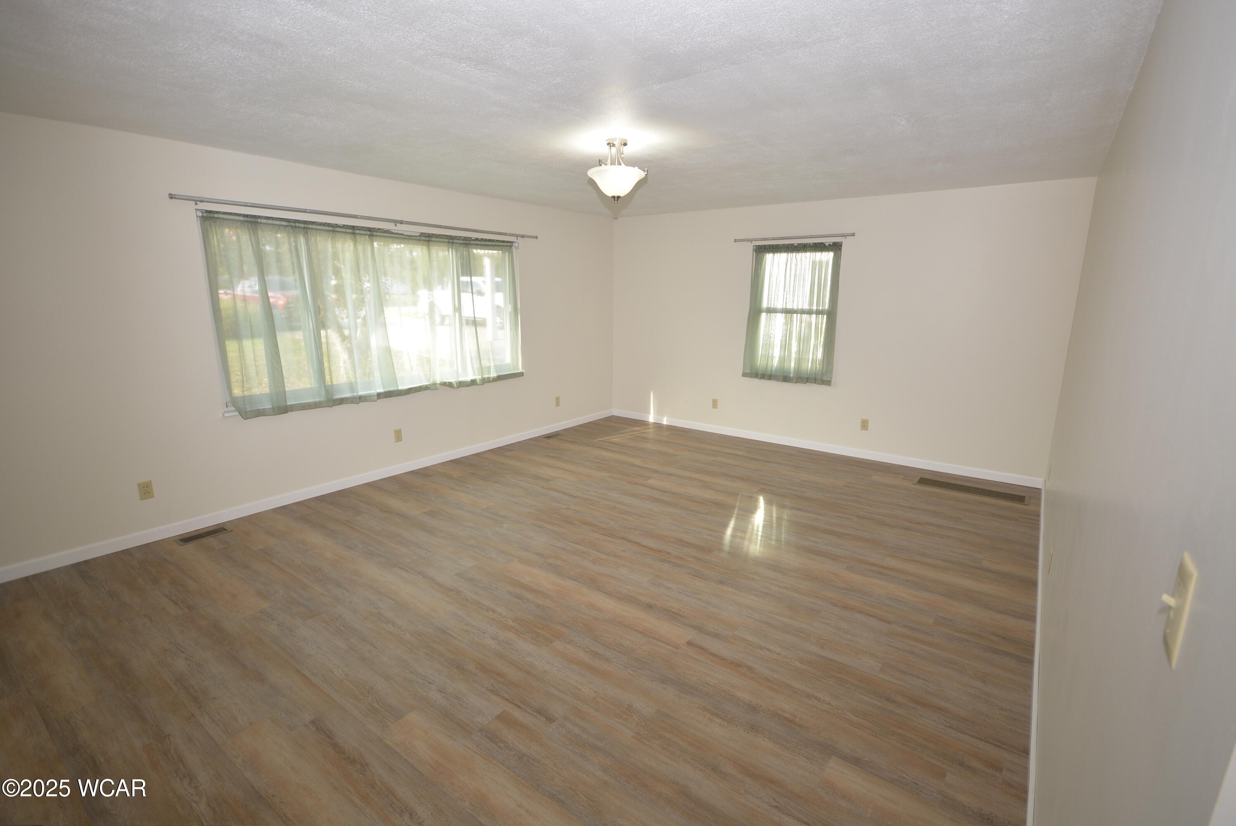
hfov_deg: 94.9
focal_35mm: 16
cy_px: 413
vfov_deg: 72.2
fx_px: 567
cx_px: 618
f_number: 4.2
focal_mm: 11
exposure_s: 1/60
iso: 280
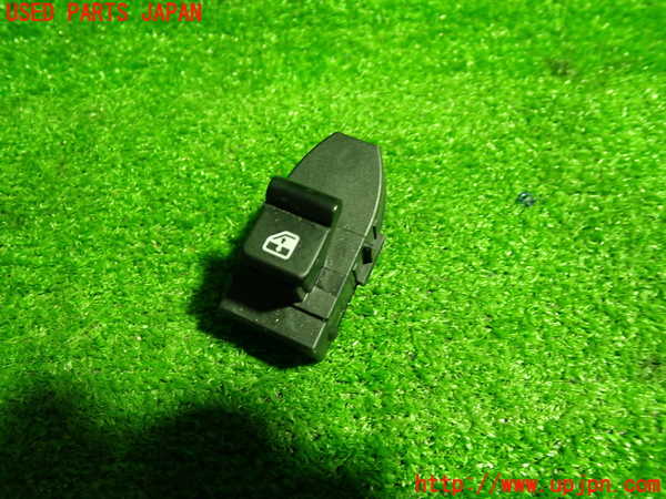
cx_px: 333
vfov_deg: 46.8
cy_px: 250
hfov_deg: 60.0
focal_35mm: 30
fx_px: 577
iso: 500
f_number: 2.3
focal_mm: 5.4
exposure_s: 1/30
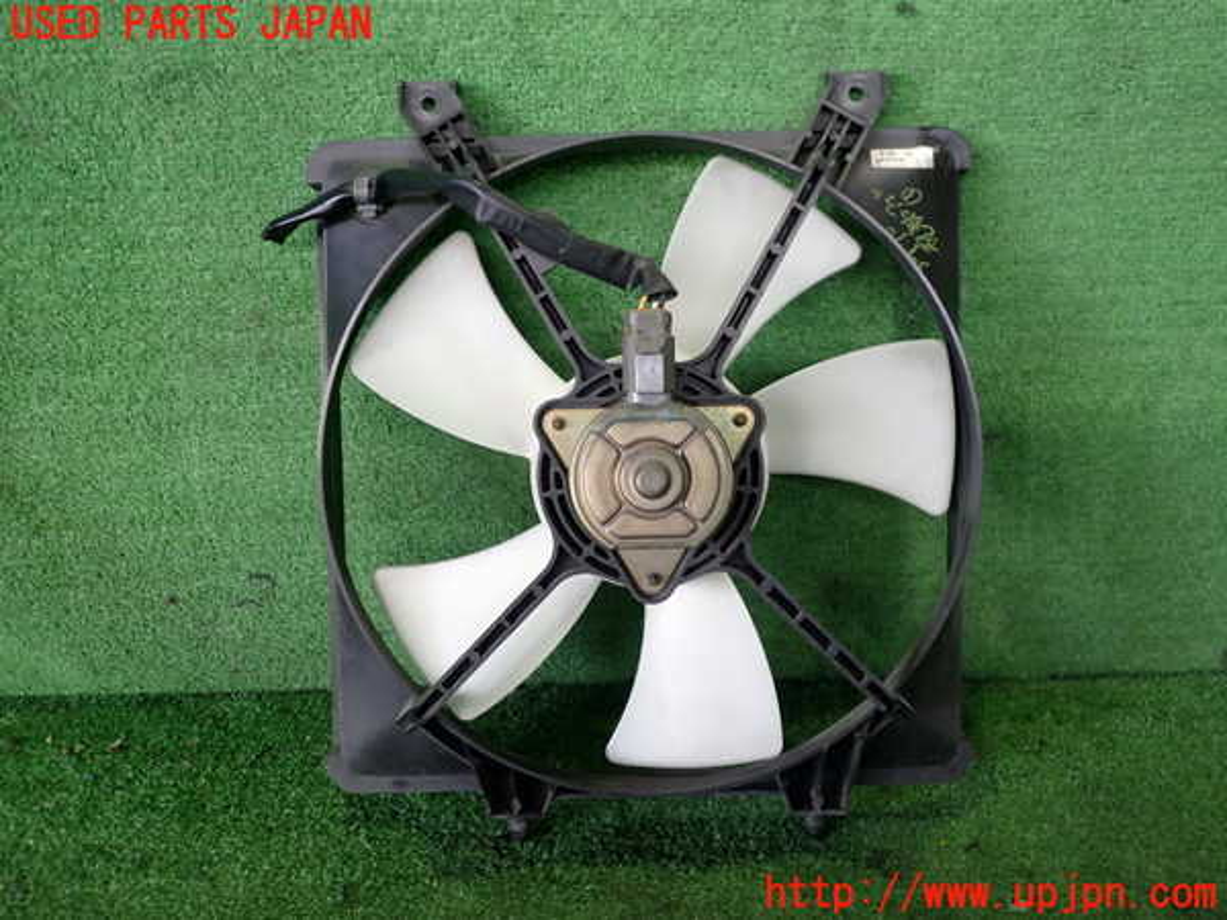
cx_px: 614
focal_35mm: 30
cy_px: 460
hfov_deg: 60.0
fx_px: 1063
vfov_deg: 46.8
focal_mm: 5.4
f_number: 2.3
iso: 200
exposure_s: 1/30
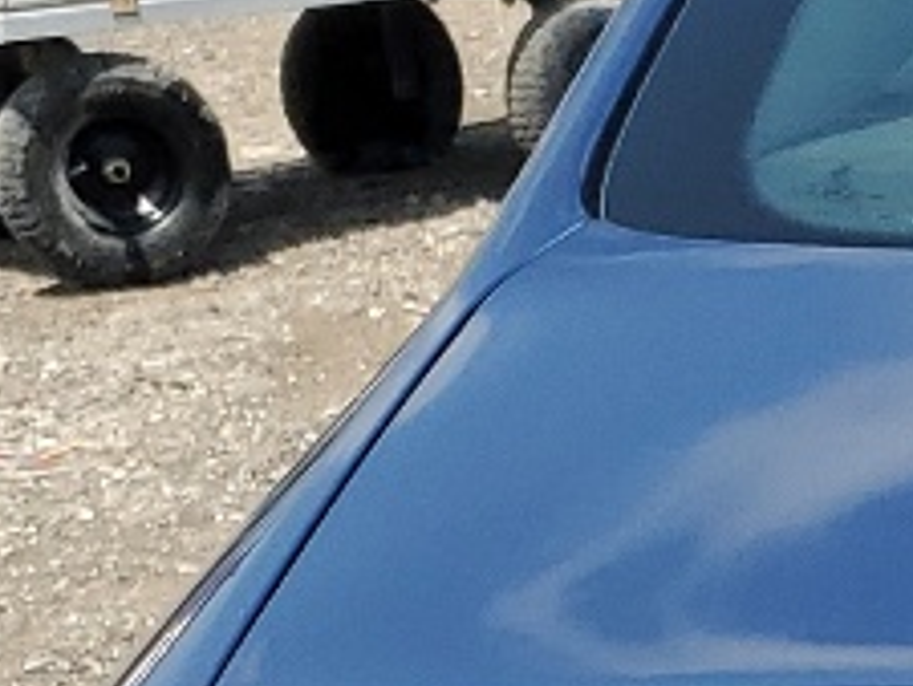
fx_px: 4882
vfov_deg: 7.8
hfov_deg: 9.3
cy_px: 1185
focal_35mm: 185
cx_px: 2358
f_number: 1.5
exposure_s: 1/3333
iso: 50
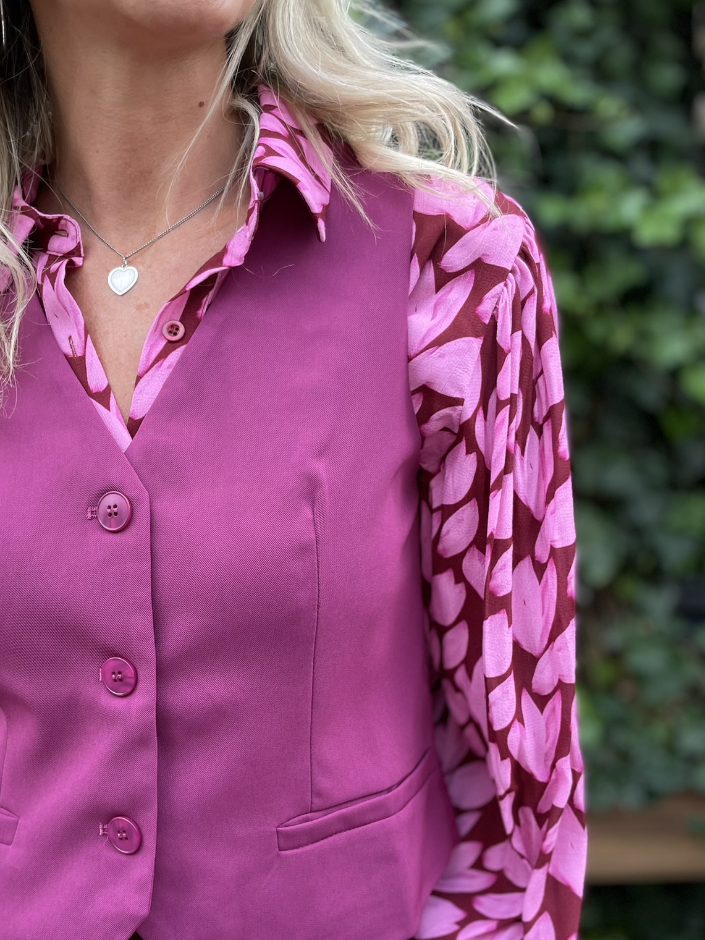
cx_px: 270
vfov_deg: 52.0
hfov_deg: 40.5
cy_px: 591
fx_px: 950
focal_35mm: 35
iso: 50
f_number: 1.6
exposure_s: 1/410
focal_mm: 4.2
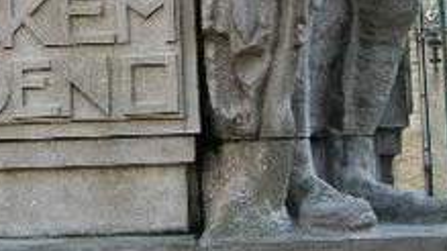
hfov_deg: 14.3
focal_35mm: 149
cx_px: 24
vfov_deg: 8.0
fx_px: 1765
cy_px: -135
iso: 80
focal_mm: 8.8
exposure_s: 1/80
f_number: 3.6
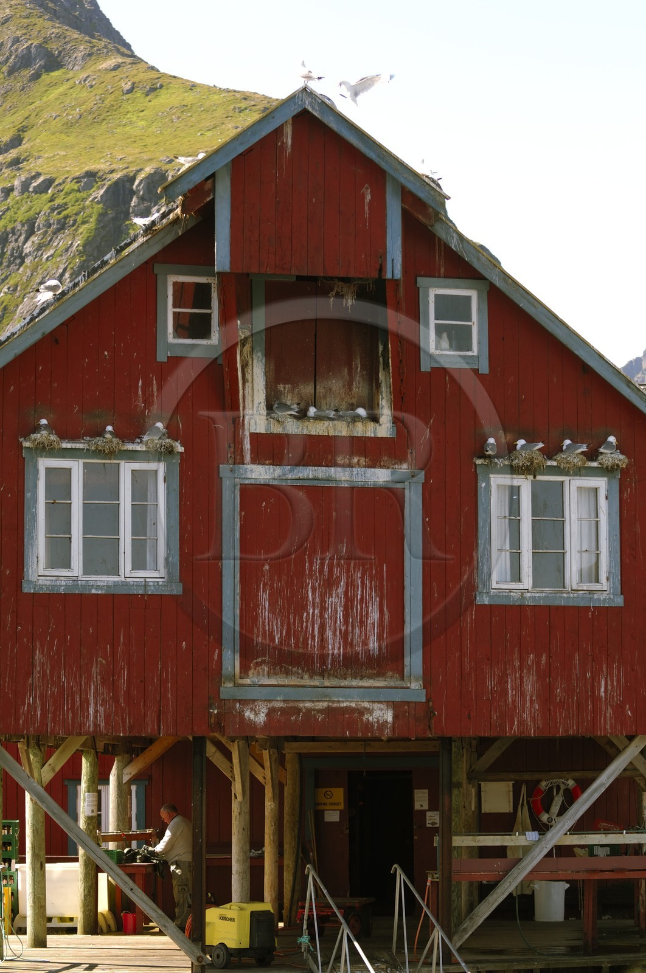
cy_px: 486
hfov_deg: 13.0
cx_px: 323
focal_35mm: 105
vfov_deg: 19.5
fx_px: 2835
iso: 100
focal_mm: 70
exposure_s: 1/320
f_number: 3.5
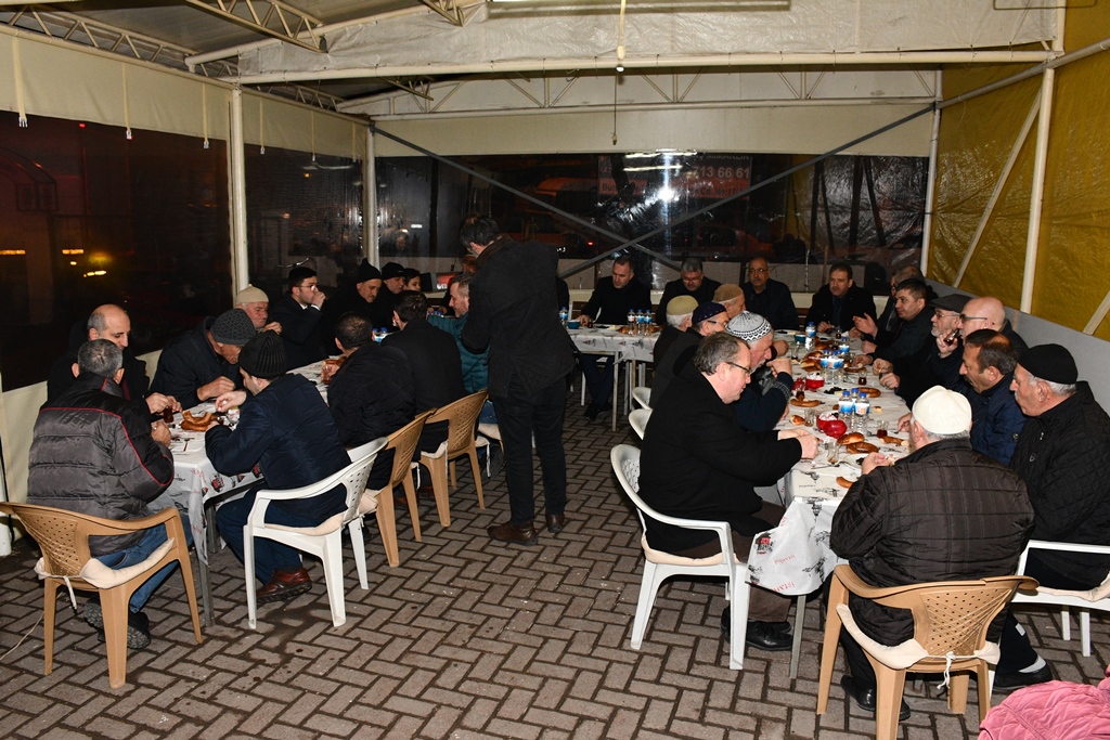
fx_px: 833
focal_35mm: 27
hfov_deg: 67.4
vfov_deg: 47.9
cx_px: 555
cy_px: 370
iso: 1600
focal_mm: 18
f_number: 8
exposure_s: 1/60
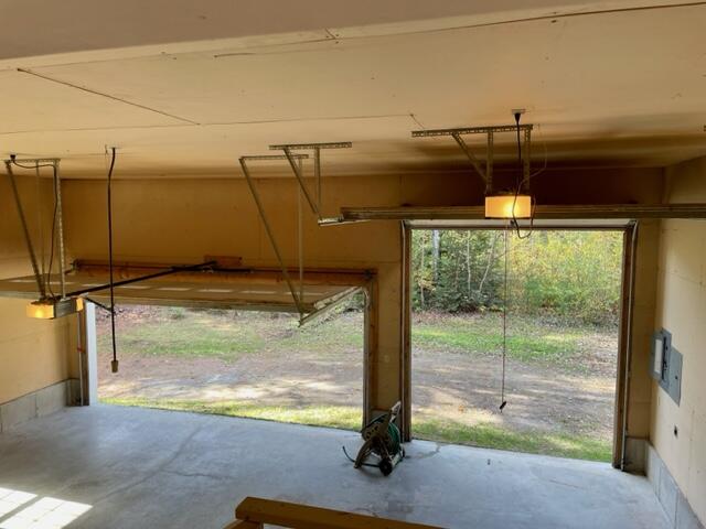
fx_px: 530
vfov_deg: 53.1
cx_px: 353
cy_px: 264
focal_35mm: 26
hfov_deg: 67.3
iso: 50
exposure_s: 1/120
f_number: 1.6
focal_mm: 4.2
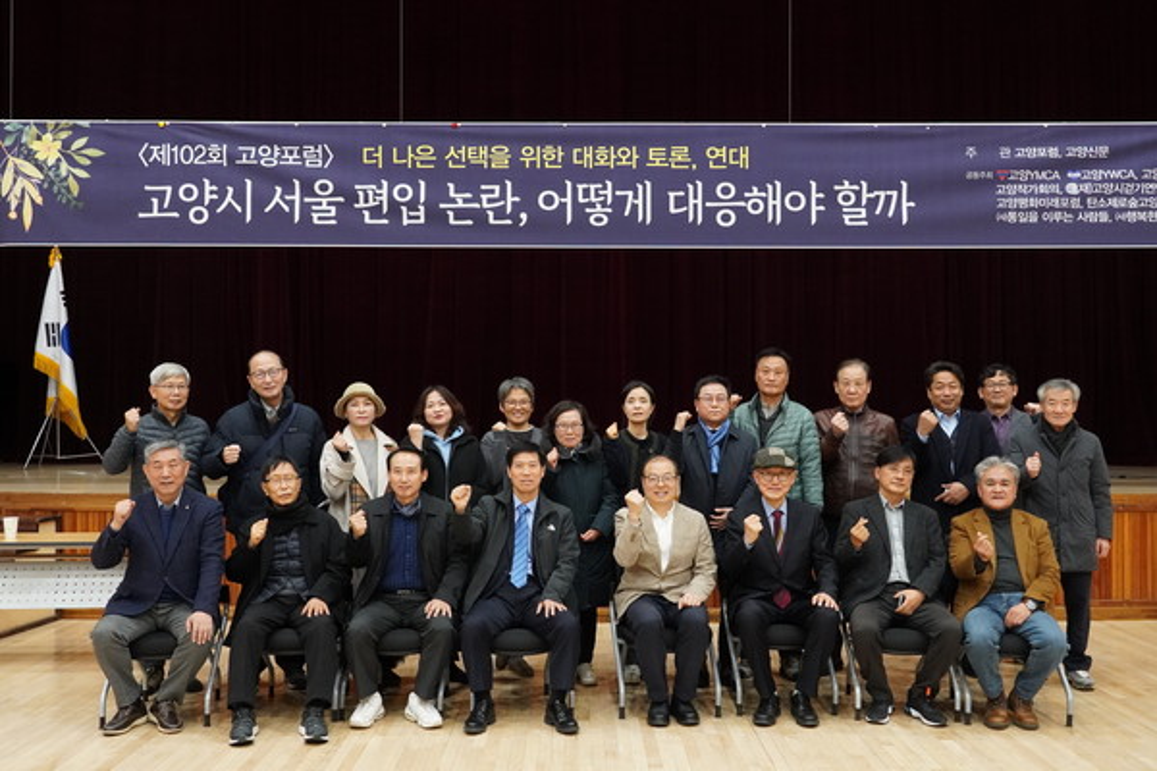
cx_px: 578
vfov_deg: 35.5
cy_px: 386
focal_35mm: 38
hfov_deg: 51.3
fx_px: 1205
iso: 3200
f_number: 6.3
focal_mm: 25
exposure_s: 1/40
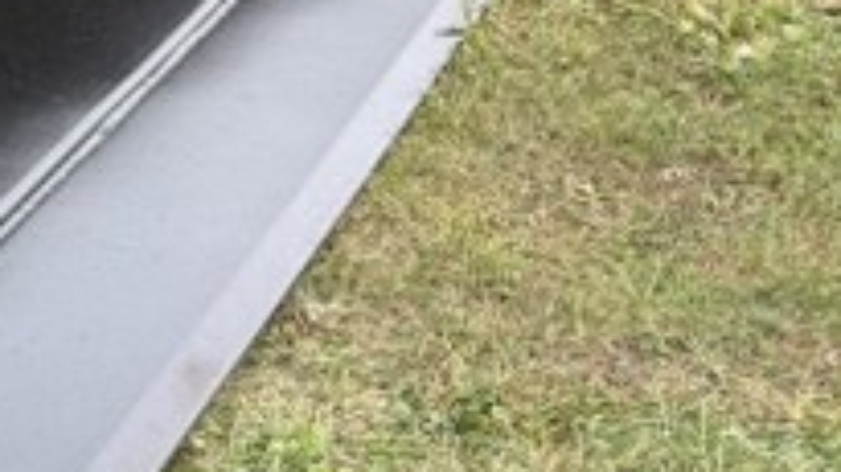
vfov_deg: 11.4
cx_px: -747
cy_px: -205
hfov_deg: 16.7
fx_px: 2273
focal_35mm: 102
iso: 160
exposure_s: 1/121
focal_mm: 6.76
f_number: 1.78
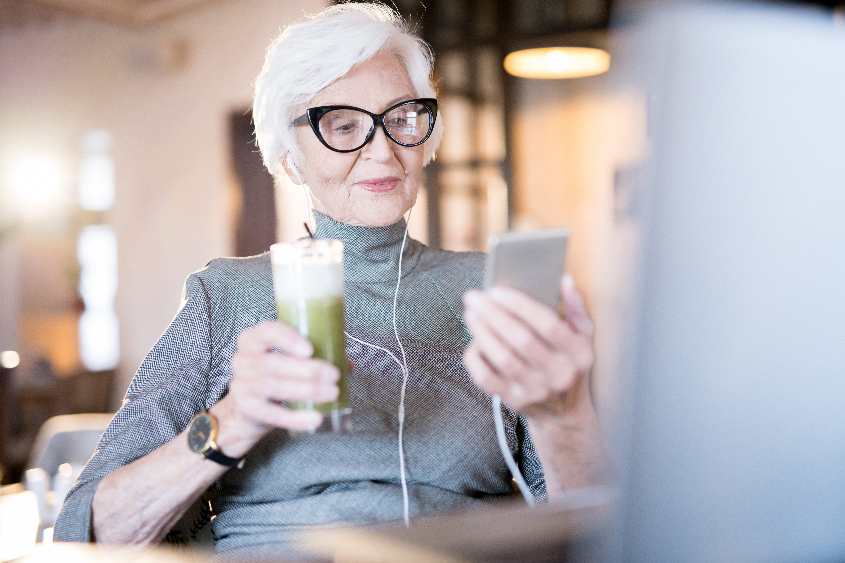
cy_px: 282
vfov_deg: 27.0
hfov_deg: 39.6
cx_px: 422
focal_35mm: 50
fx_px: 1174
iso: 640
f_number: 1.8
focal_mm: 50
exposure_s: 1/160
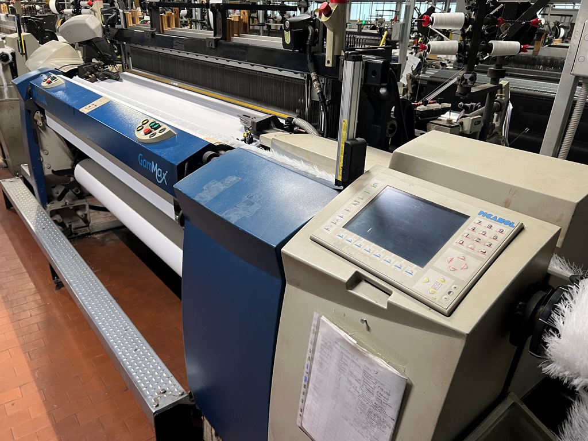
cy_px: 220
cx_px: 294
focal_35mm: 26
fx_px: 442
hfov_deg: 67.3
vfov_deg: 53.1
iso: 125
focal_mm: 5.7
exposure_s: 1/50
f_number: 1.5
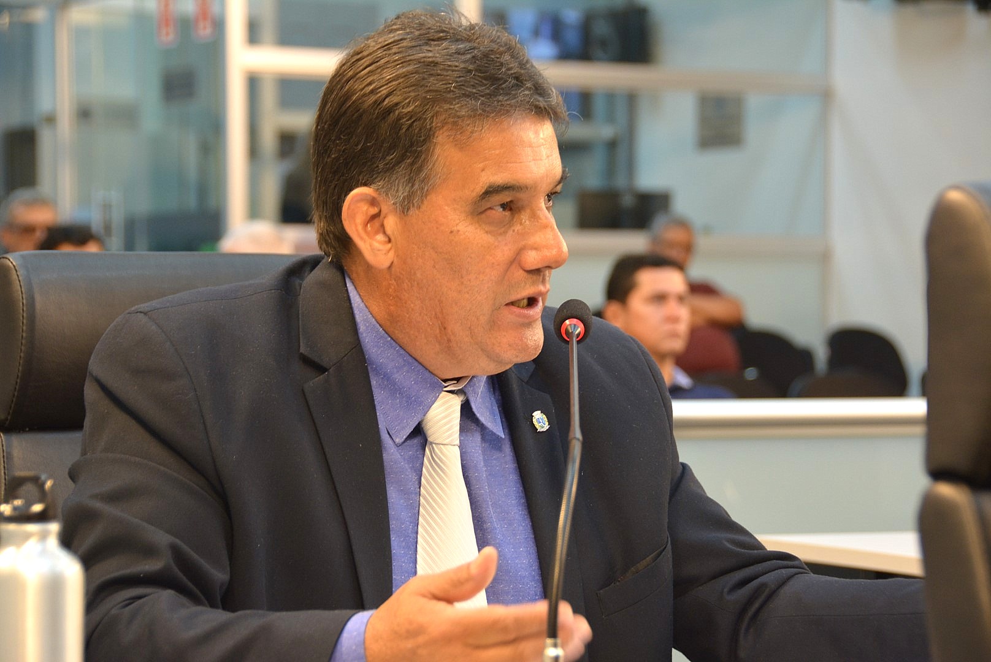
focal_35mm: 112
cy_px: 331
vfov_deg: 12.2
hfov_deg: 18.2
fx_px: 3099
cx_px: 496
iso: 800
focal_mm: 75
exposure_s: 1/50
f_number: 5
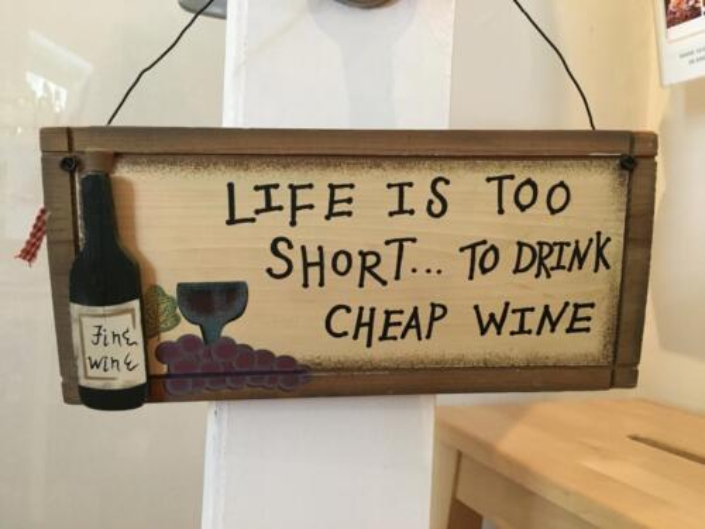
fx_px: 591
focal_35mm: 29
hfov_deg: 61.7
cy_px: 264
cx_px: 352
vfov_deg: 48.2
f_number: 2.2
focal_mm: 4.15
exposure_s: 1/33
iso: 200
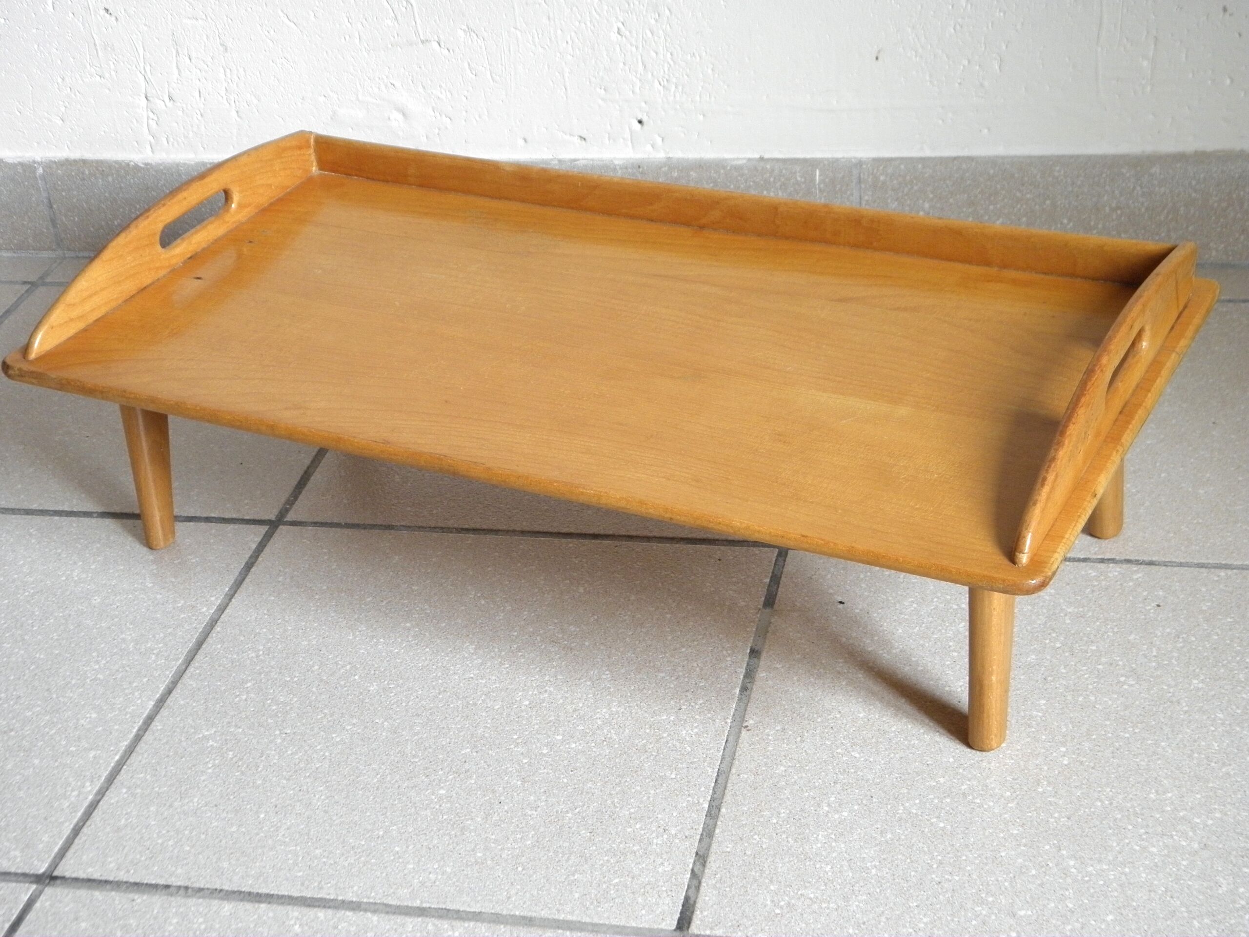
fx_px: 1948
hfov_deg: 35.5
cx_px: 624
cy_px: 468
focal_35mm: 54
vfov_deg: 27.0
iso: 200
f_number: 4.1
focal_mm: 9.7
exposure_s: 1/40
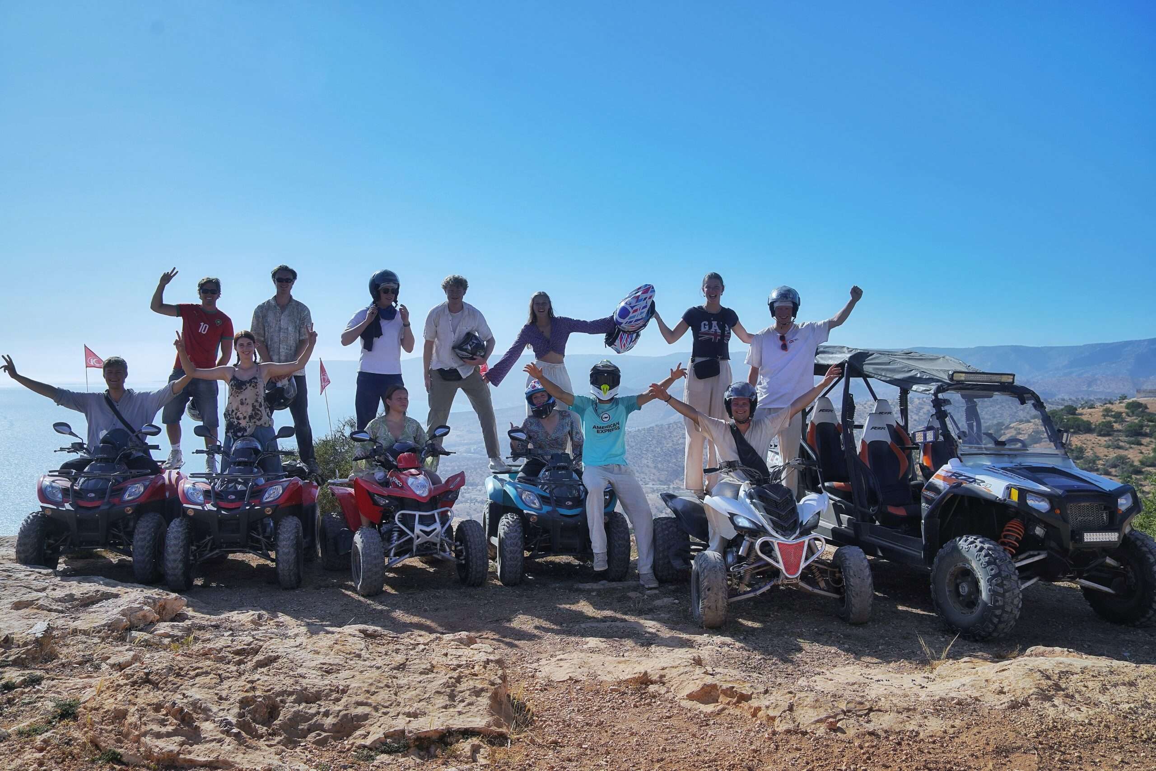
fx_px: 1028
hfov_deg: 58.7
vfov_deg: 41.1
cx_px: 578
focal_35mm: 32
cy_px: 386
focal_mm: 32
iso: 125
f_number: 6.3
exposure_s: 1/1250
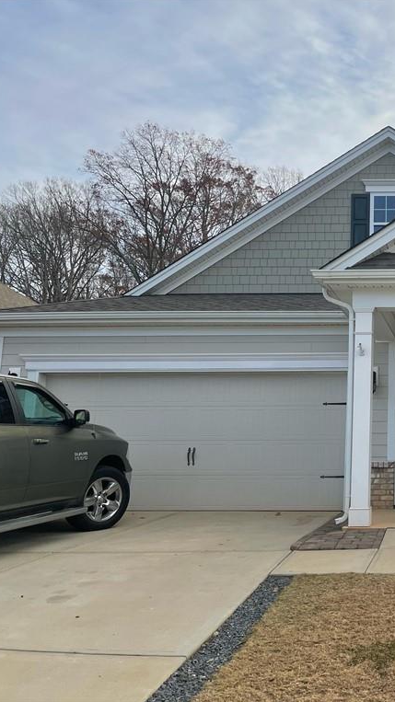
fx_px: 708
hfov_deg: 28.5
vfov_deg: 52.8
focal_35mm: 38
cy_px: 351
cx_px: 429
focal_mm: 4.2
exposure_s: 1/3509
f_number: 1.6
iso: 50
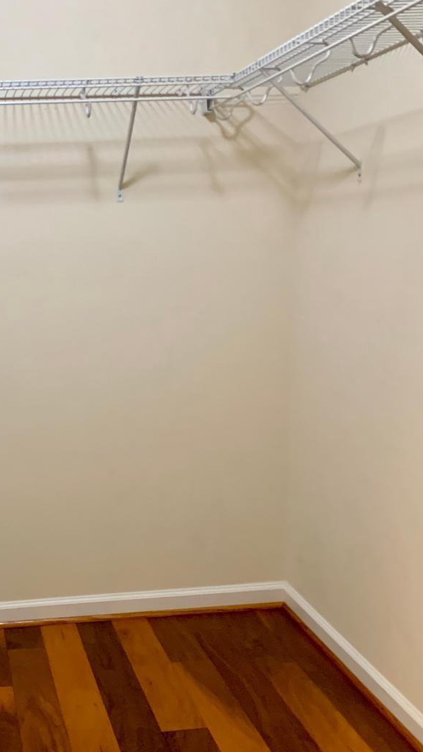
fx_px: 837
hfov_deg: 27.2
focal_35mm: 42
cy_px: 436
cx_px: 31
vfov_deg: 48.2
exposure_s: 1/40
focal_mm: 4.25
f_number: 1.8
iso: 250
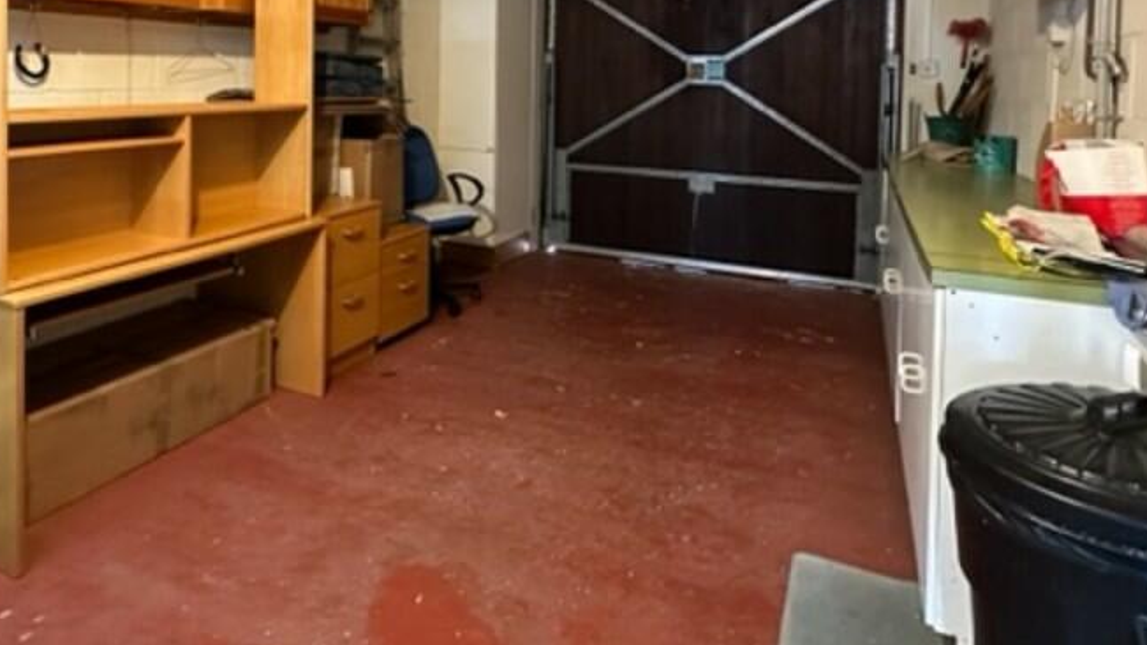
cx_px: 509
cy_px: 97
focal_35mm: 24
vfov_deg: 44.5
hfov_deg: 76.1
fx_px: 730
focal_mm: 2.22
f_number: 2.2
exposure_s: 1/34
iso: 1000
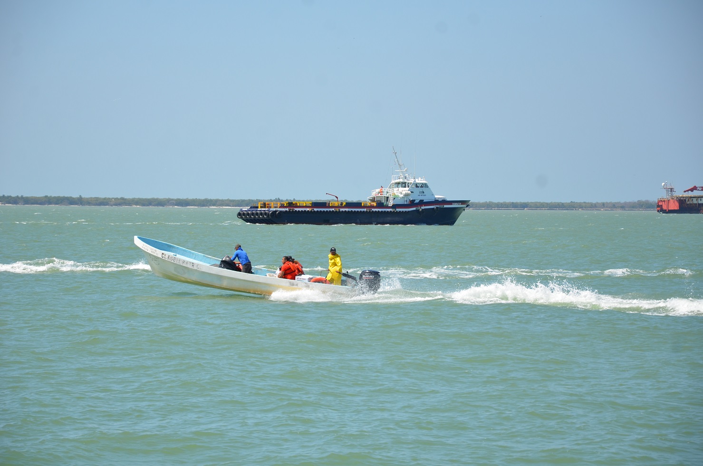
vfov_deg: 8.7
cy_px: 233
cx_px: 352
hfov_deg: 13.1
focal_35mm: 158
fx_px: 3070
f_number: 7.1
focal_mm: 105
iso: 200
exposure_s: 1/800
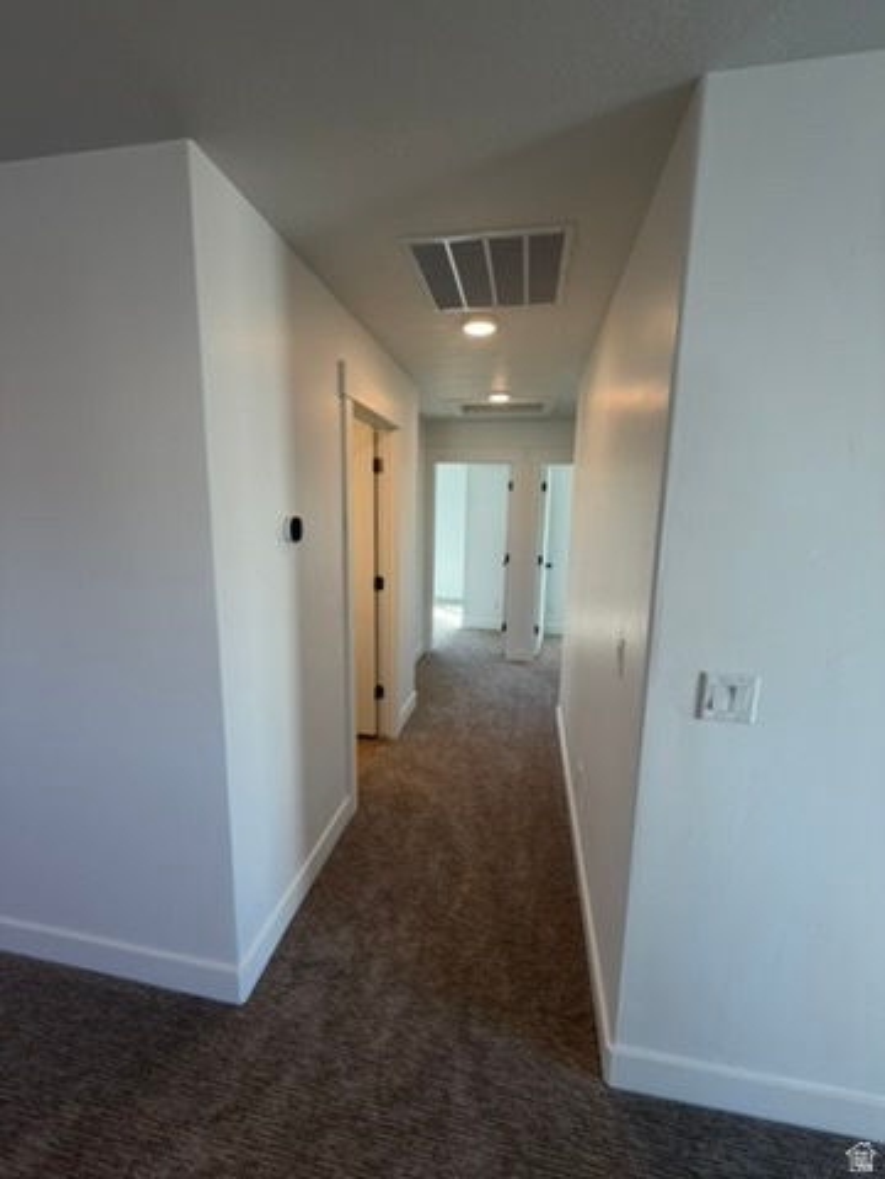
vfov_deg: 102.1
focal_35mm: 14
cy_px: 590
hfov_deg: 85.7
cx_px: 442
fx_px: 477
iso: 64
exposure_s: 1/120
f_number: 2.2
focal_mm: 2.22
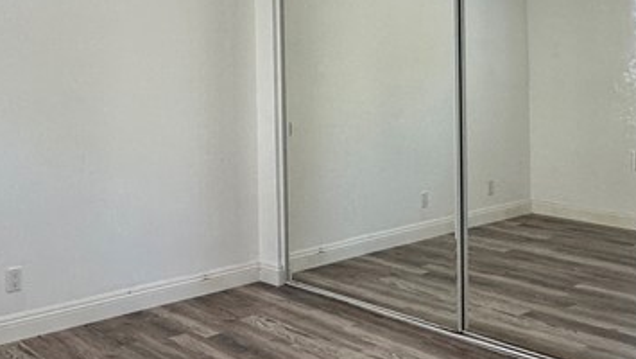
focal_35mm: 44
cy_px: 93
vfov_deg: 26.8
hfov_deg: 46.1
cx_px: 247
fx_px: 742
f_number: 2.2
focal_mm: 2.22
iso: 200
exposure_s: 1/120
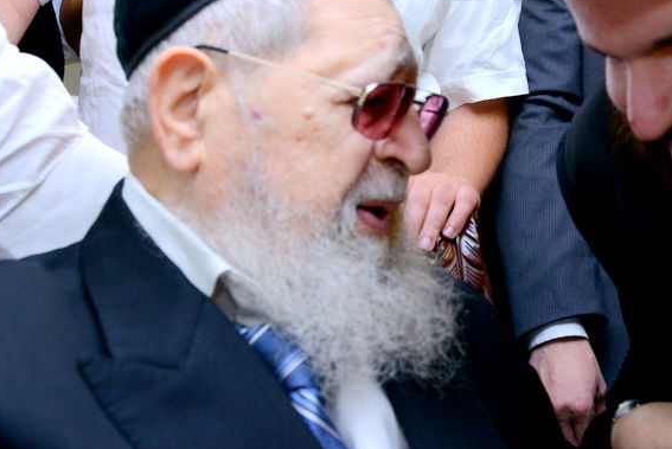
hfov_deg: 35.2
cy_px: 103
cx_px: 462
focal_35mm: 56
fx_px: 1046
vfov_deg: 23.9
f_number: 5.6
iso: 1250
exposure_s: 1/80
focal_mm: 31
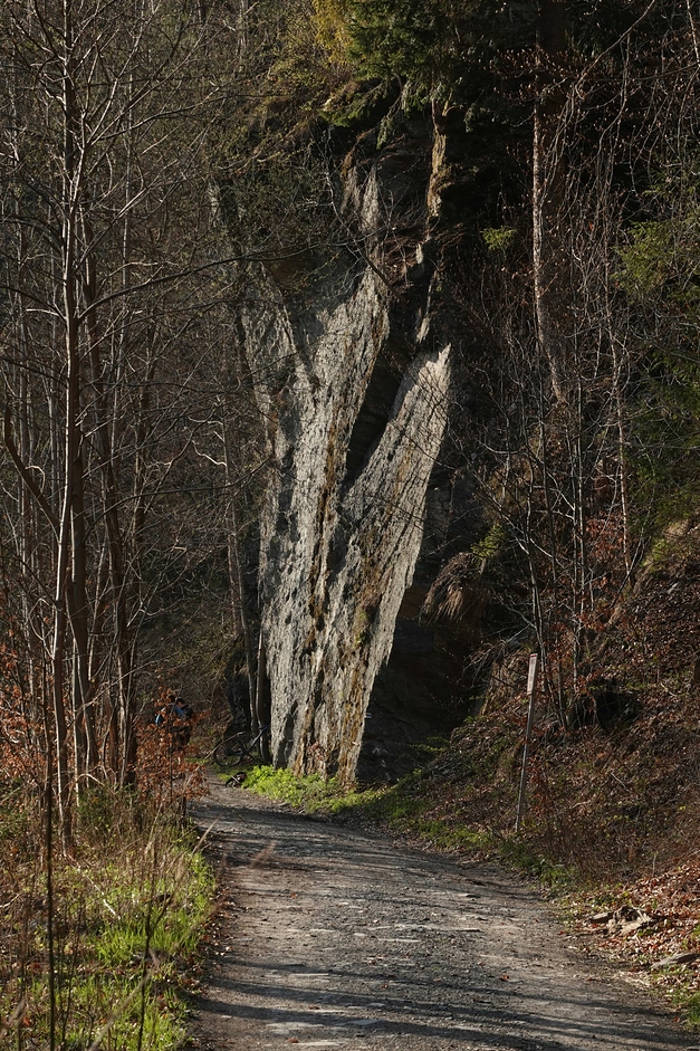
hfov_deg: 10.2
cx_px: 370
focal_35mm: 135
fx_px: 3939
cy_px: 512
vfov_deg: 15.2
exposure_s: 1/160
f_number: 6.3
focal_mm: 46.09
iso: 125
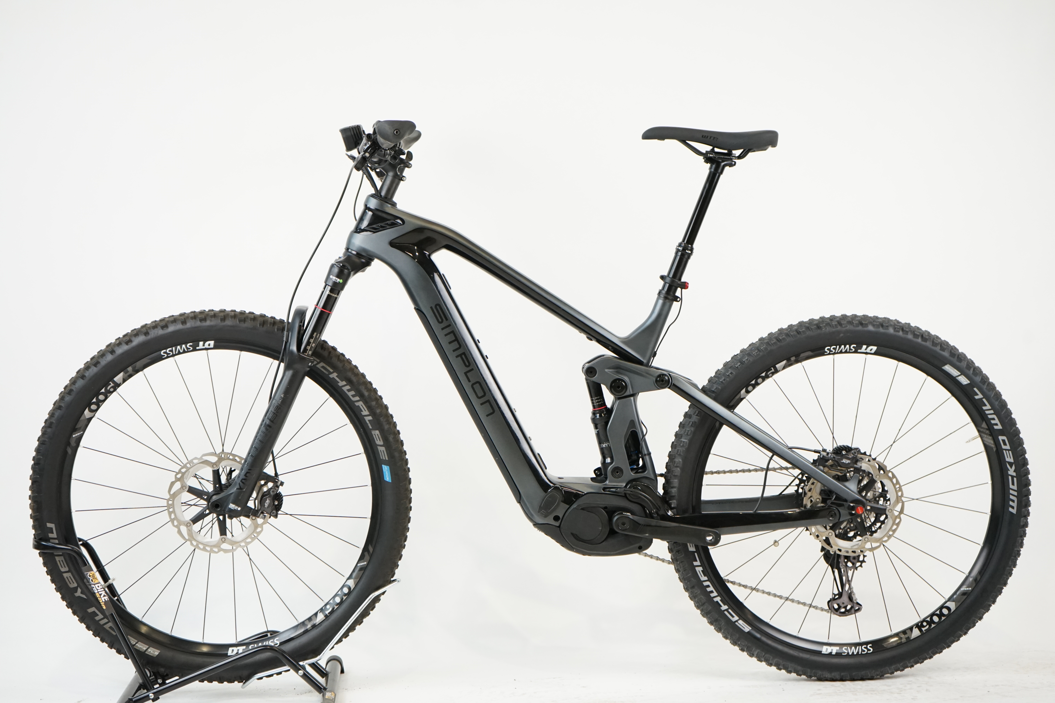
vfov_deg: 24.6
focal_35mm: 55
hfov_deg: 36.2
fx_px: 1612
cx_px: 528
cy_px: 352
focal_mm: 55
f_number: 5.6
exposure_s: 1/200
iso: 2000
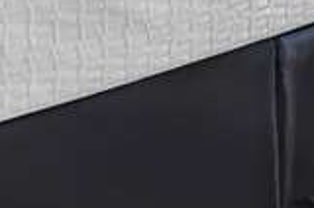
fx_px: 949
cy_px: -359
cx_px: 185
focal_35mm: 109
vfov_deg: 10.1
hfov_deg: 18.8
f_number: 9
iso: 400
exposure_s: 1
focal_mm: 17
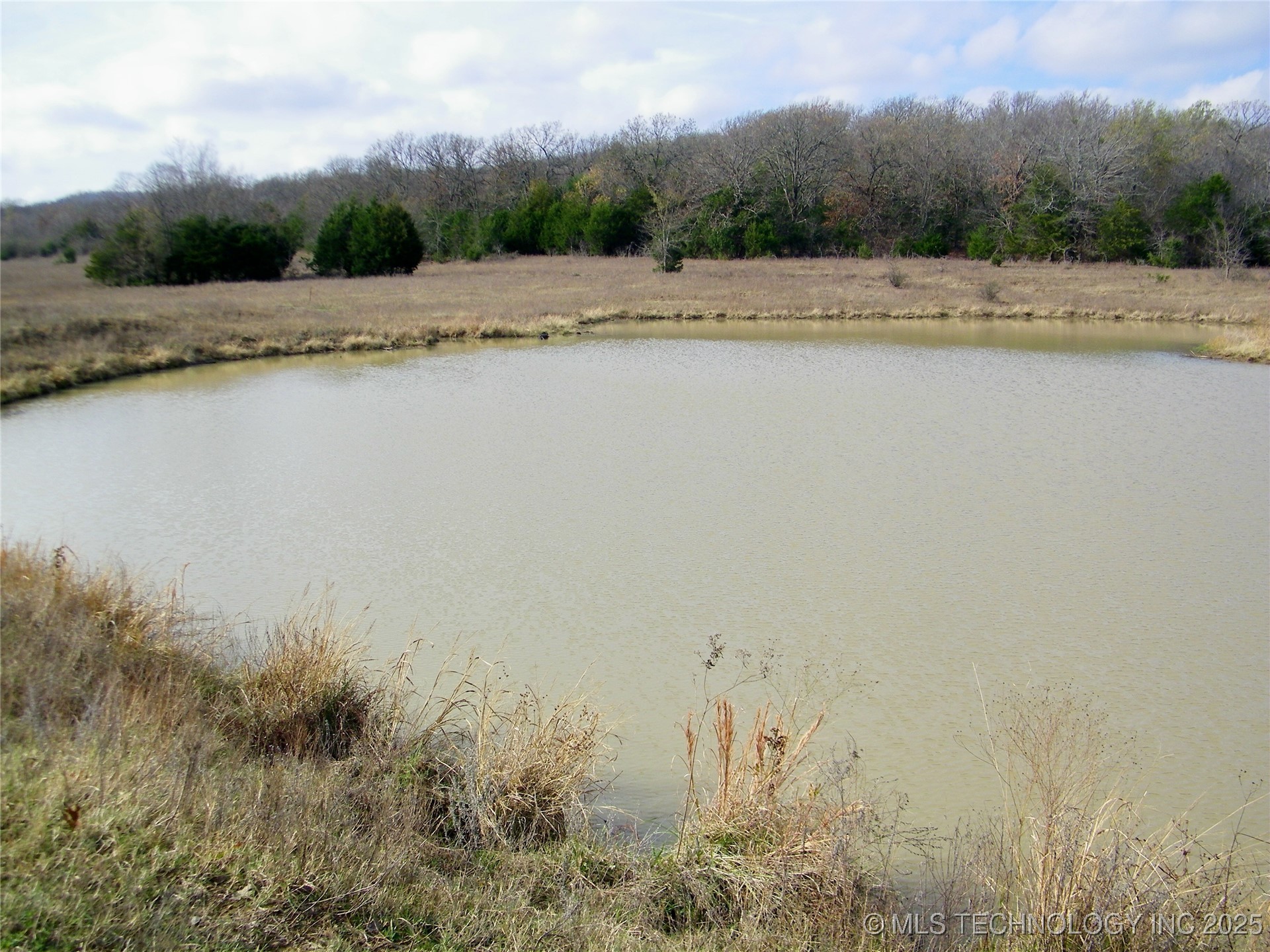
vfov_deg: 44.2
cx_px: 635
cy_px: 476
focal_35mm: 32
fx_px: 1174
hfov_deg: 56.8
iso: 80
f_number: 7.2
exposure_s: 1/160
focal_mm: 5.8
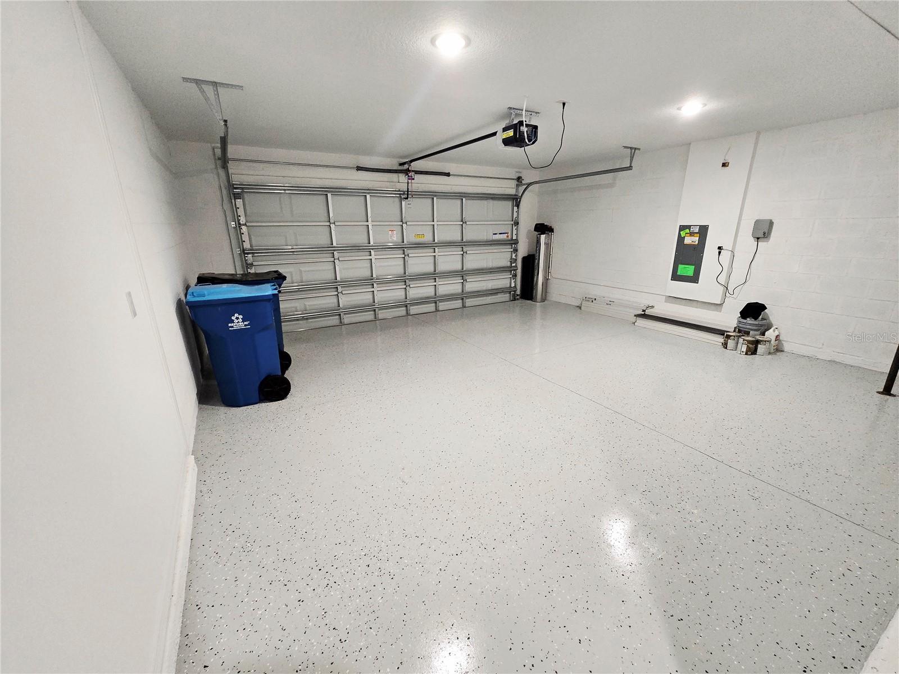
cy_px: 337
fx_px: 338
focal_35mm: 13
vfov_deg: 89.9
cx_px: 450
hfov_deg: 106.2
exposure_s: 1/60.2
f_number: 2.2
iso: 400
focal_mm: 2.2
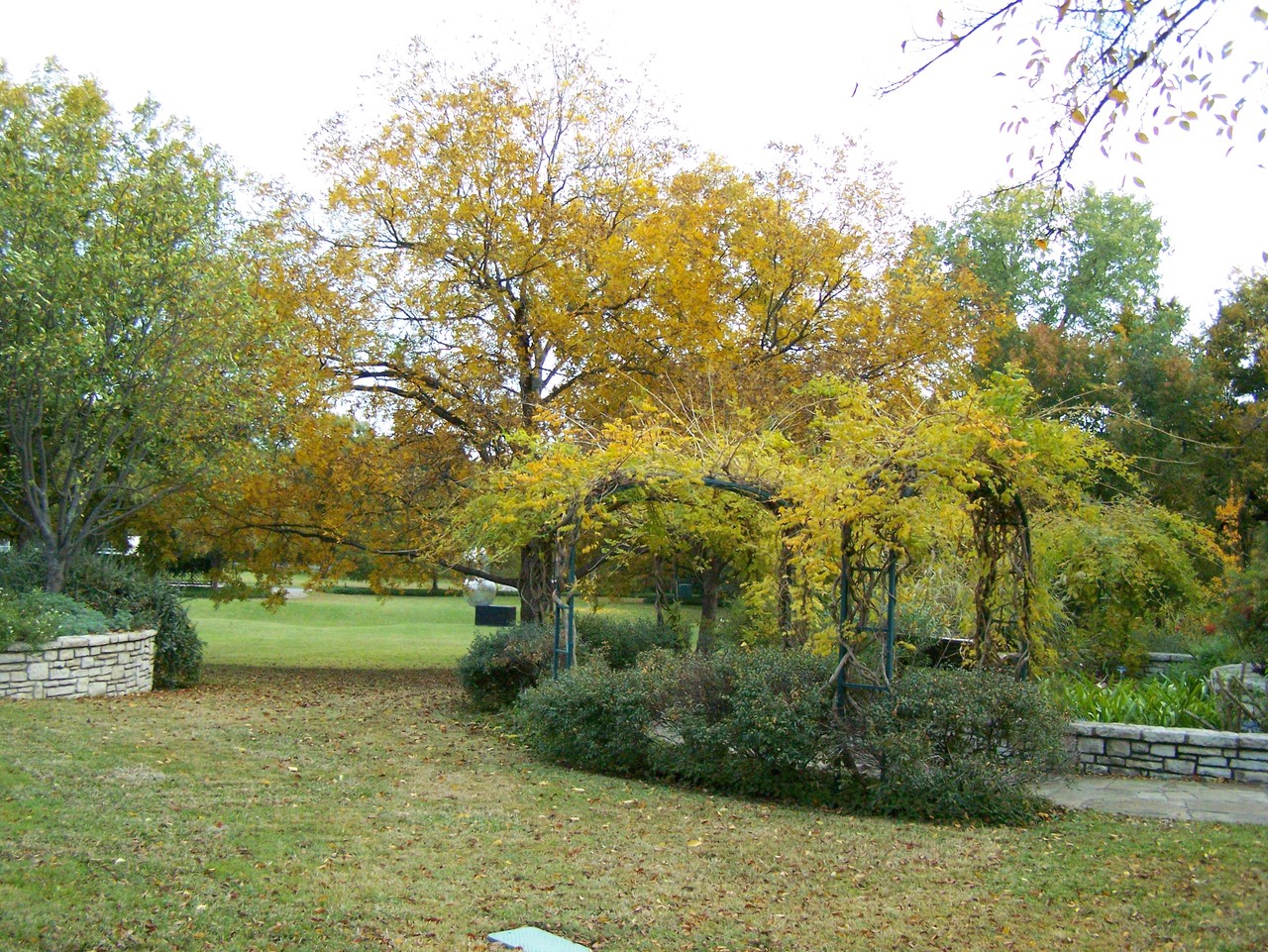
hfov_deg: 49.0
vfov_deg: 37.7
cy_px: 476
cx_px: 634
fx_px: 1392
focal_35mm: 38
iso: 400
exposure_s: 1/1000
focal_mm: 6.3
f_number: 2.8
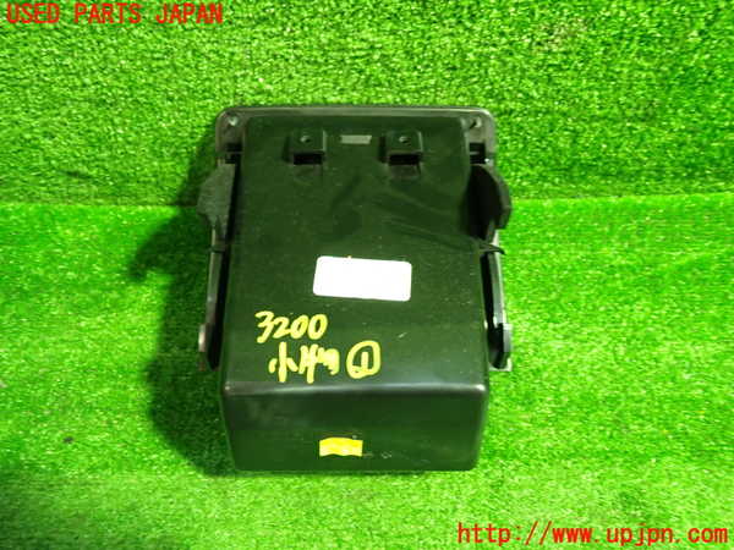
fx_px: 636
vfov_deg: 46.8
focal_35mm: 30
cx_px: 367
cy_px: 275
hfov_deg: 60.0
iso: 800
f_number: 2.3
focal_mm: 5.4
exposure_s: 1/30
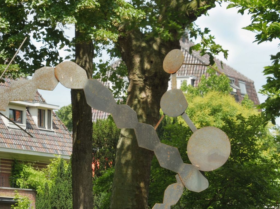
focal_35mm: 187
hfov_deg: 10.6
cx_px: 140
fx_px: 1511
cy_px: 104
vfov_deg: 7.9
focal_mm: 33.3
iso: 100
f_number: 7.1
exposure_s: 1/100
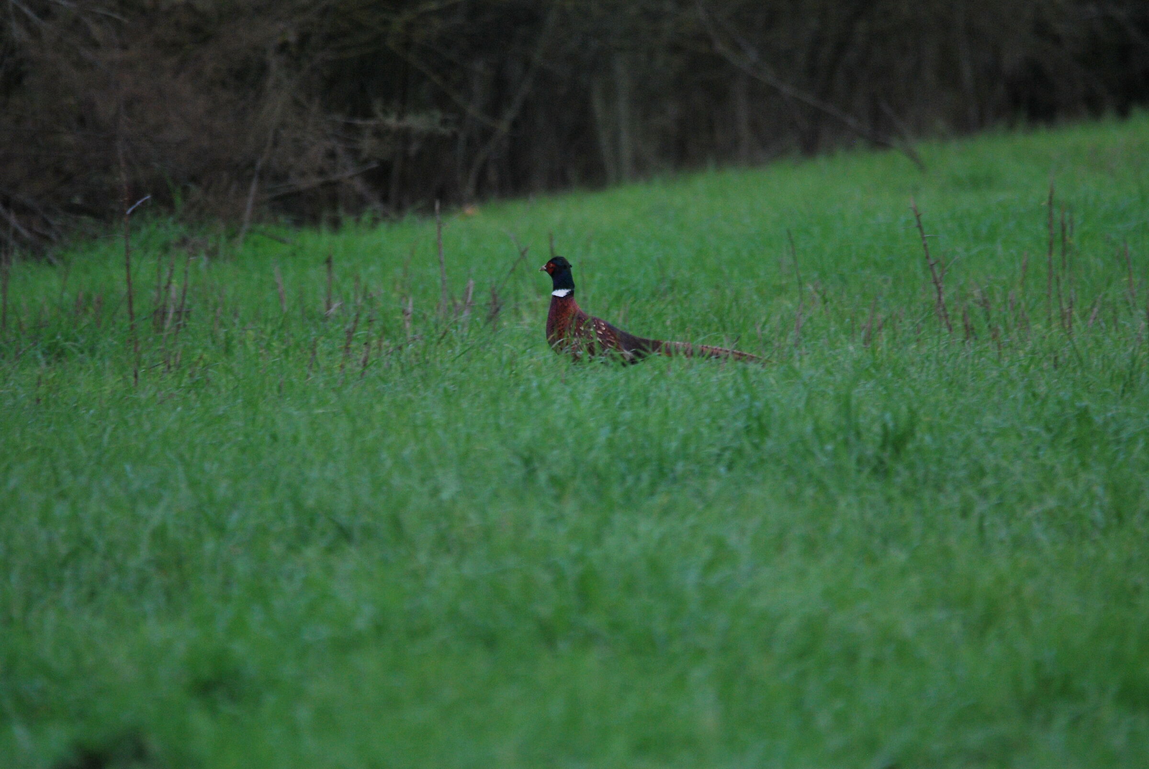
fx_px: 23968
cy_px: 384
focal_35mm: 750
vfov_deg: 1.8
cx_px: 574
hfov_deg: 2.7
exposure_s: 1/320
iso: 800
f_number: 6.3
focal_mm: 500
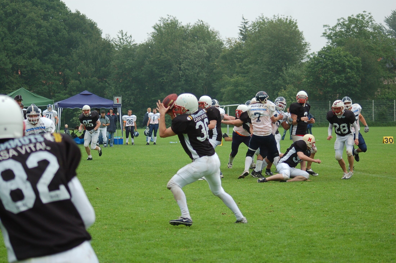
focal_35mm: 105
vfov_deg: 13.0
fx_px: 1153
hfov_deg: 19.5
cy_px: 132
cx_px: 198
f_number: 4
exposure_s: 1/1000
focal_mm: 70
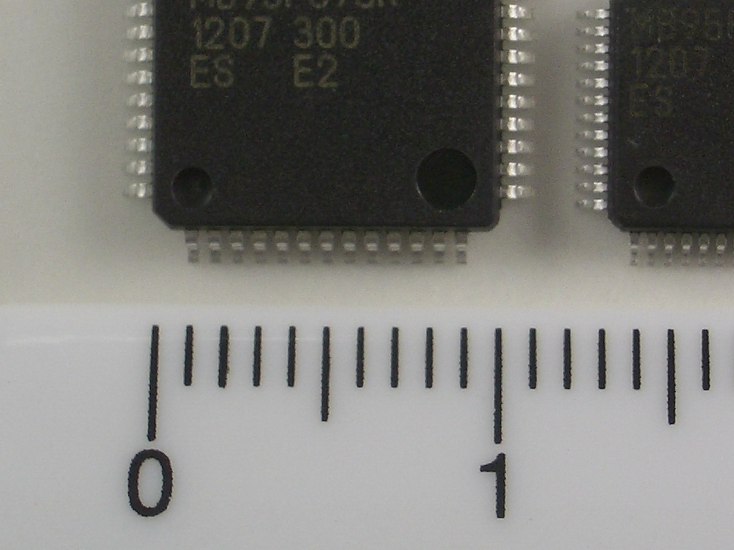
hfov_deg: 16.8
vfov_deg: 12.6
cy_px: 78
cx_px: 477
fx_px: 2480
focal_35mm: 117
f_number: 3.5
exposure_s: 1/160
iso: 50
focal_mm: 10.2
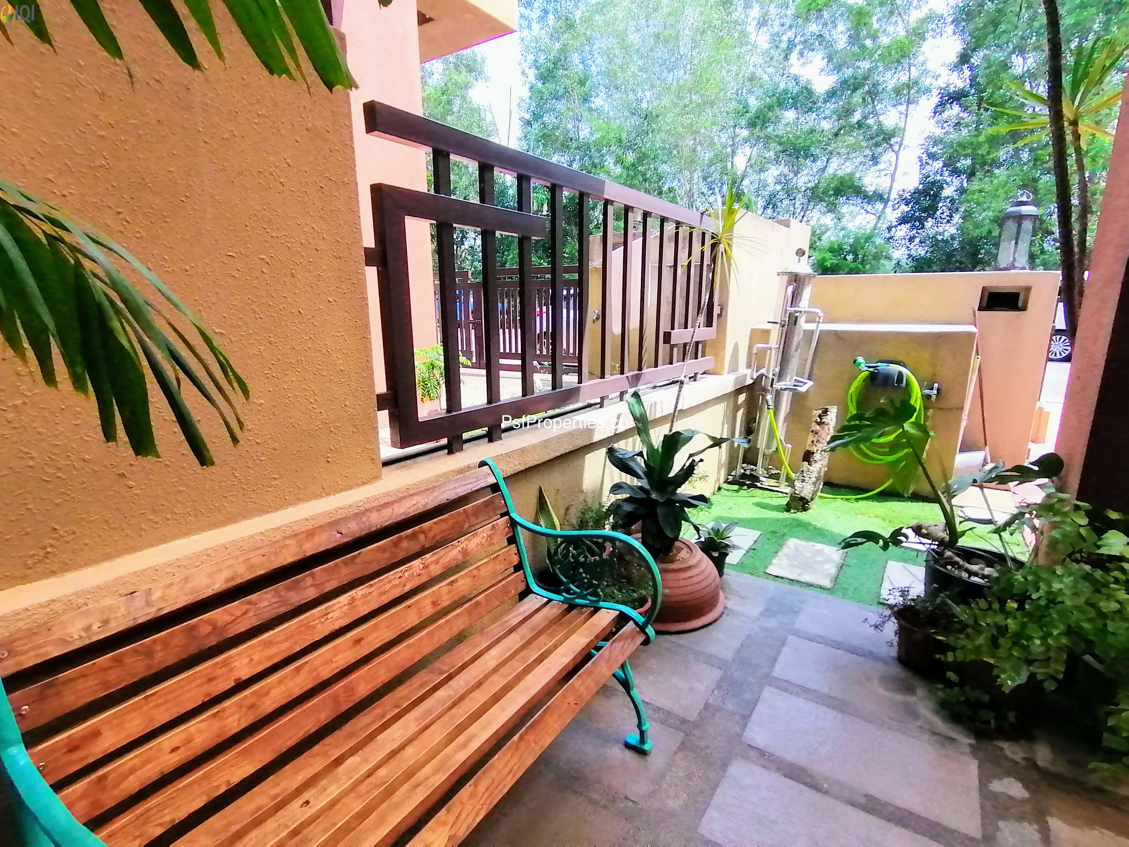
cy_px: 424
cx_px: 564
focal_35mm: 17
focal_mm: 1.78
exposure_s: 1/900
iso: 125
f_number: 2.4
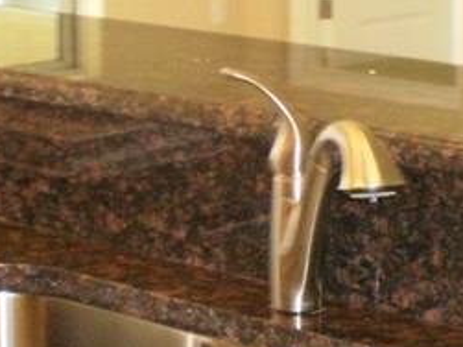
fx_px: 1965
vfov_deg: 10.1
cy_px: 74
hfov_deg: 13.4
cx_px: 271
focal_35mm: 147
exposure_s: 1/30
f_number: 3.1
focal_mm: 6.3
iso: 250
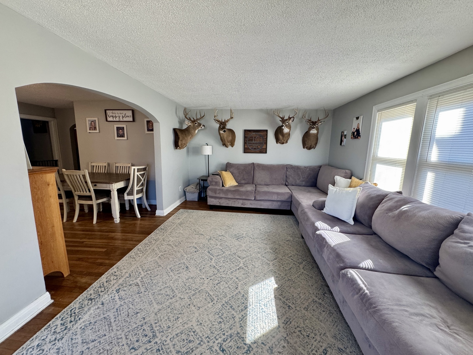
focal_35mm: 14
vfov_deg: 85.7
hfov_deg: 102.1
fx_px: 191
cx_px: 236
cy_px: 178
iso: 250
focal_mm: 2.22
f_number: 2.2
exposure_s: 1/120
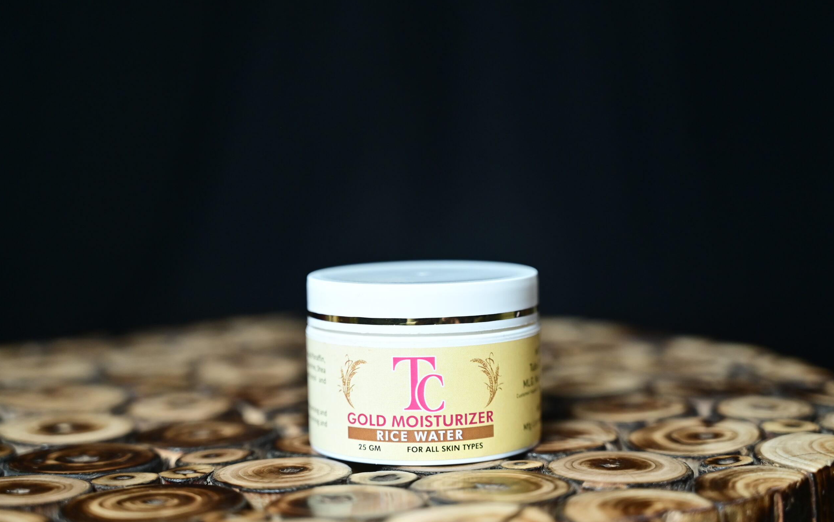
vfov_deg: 20.3
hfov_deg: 32.0
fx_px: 1455
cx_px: 421
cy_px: 261
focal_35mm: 64
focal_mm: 62
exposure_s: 1/160
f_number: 4
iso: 640
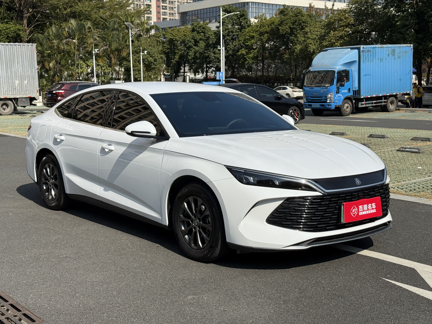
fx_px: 599
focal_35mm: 48
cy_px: 162
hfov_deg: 39.7
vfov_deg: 30.3
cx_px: 216
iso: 64
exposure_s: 1/7143
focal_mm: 6.76
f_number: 1.78
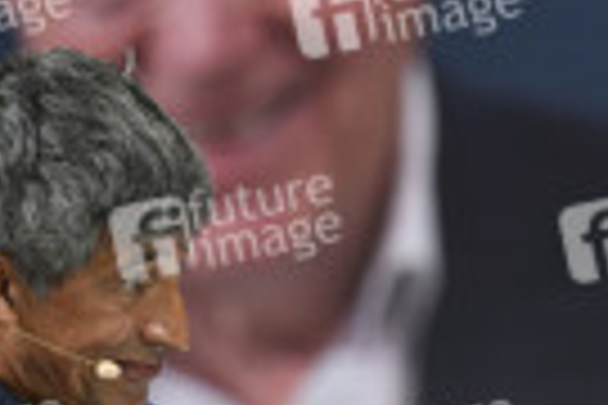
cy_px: 342
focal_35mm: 666
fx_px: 11247
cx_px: 736
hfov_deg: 3.1
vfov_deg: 2.1
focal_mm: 200
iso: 1000
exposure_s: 1/400
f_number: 4
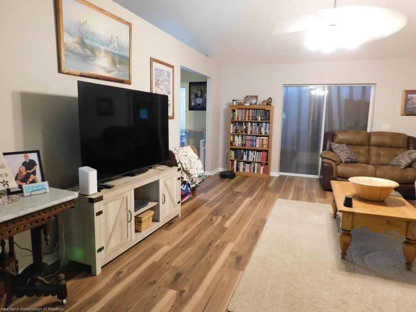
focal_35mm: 23
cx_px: 208
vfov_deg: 58.9
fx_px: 276
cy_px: 156
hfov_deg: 73.9
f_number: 3
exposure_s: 1/8
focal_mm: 4
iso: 400
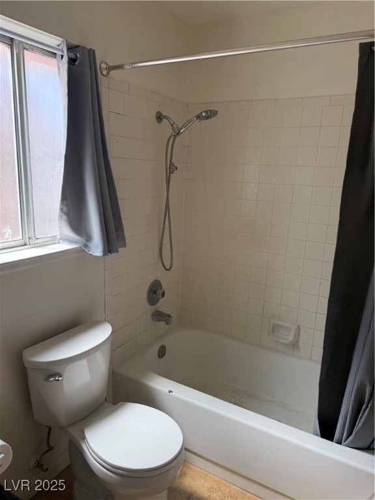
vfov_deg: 71.6
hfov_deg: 56.8
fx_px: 347
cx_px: 188
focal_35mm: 24
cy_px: 250
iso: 125
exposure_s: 1/243
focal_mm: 6.76
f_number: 1.78
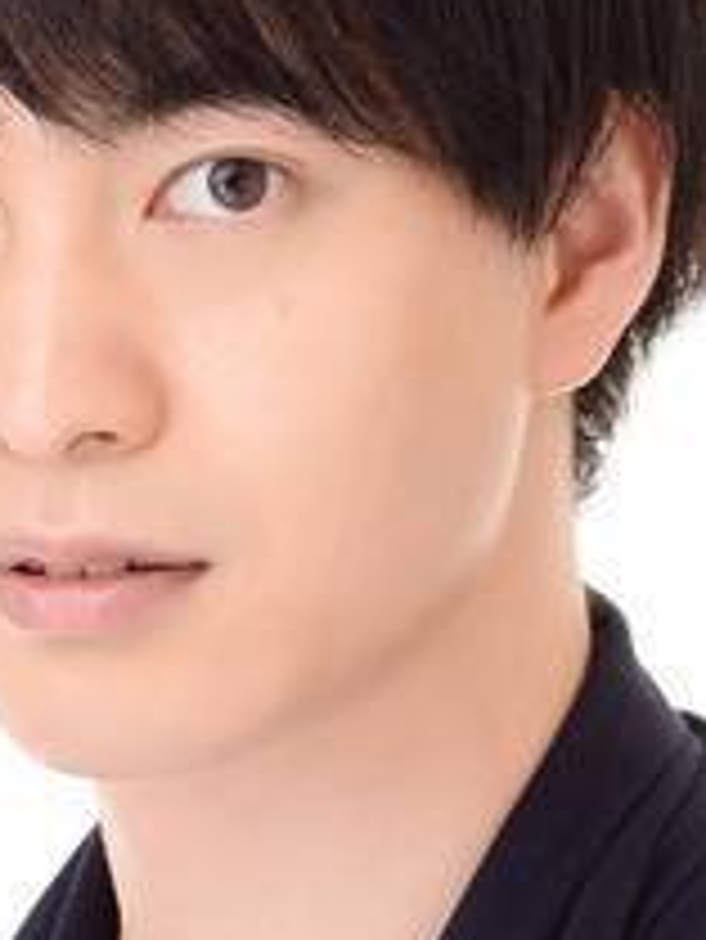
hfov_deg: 5.4
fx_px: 7498
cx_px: 261
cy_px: 738
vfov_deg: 7.2
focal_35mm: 276
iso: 200
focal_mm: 45
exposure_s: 1/250
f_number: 8
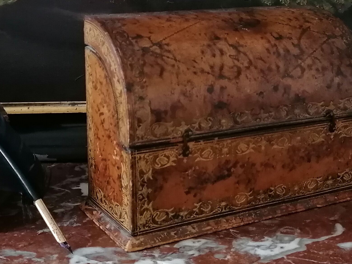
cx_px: 191
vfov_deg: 21.0
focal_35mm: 69
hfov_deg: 28.1
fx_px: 702
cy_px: 42
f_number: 1.8
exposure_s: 1/25
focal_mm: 4.75
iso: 400
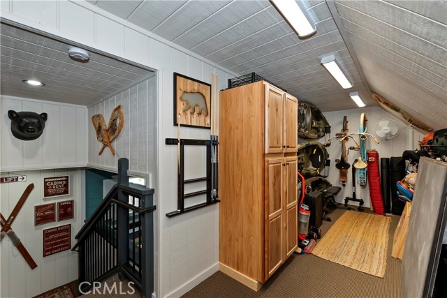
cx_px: 224
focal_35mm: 15
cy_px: 149
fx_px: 186
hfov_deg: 100.4
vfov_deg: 77.4
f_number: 8
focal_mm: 10
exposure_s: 1/30
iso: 400
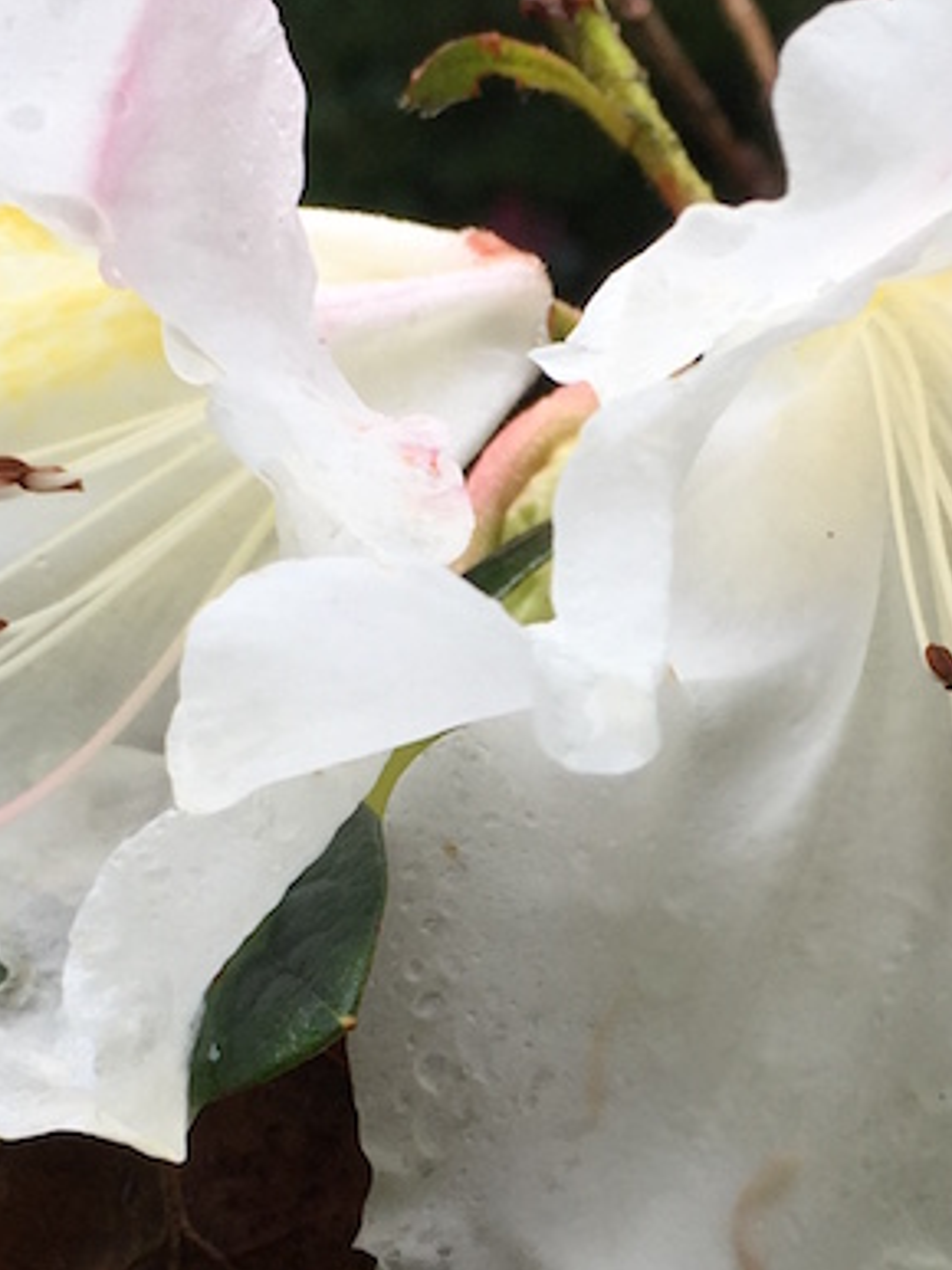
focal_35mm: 90
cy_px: 932
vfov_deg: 21.6
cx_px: 680
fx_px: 3302
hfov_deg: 16.3
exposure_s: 1/257
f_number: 2.2
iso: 32
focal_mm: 4.15
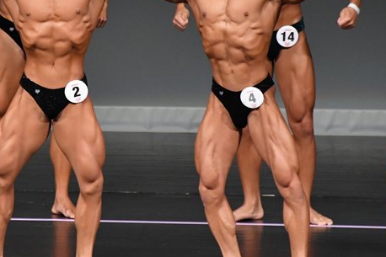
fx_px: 6795
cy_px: 105
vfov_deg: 2.2
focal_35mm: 634
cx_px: 113
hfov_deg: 3.3
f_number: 5.6
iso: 4000
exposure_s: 1/400
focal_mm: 250
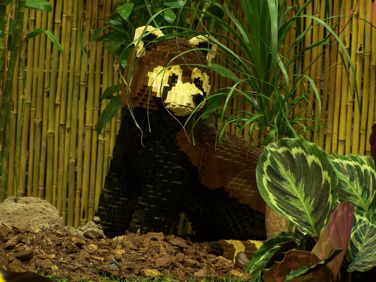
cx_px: 188
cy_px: 141
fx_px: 2270
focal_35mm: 209
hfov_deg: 9.5
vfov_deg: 7.1
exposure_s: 1/2
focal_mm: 34.6
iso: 80
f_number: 3.2
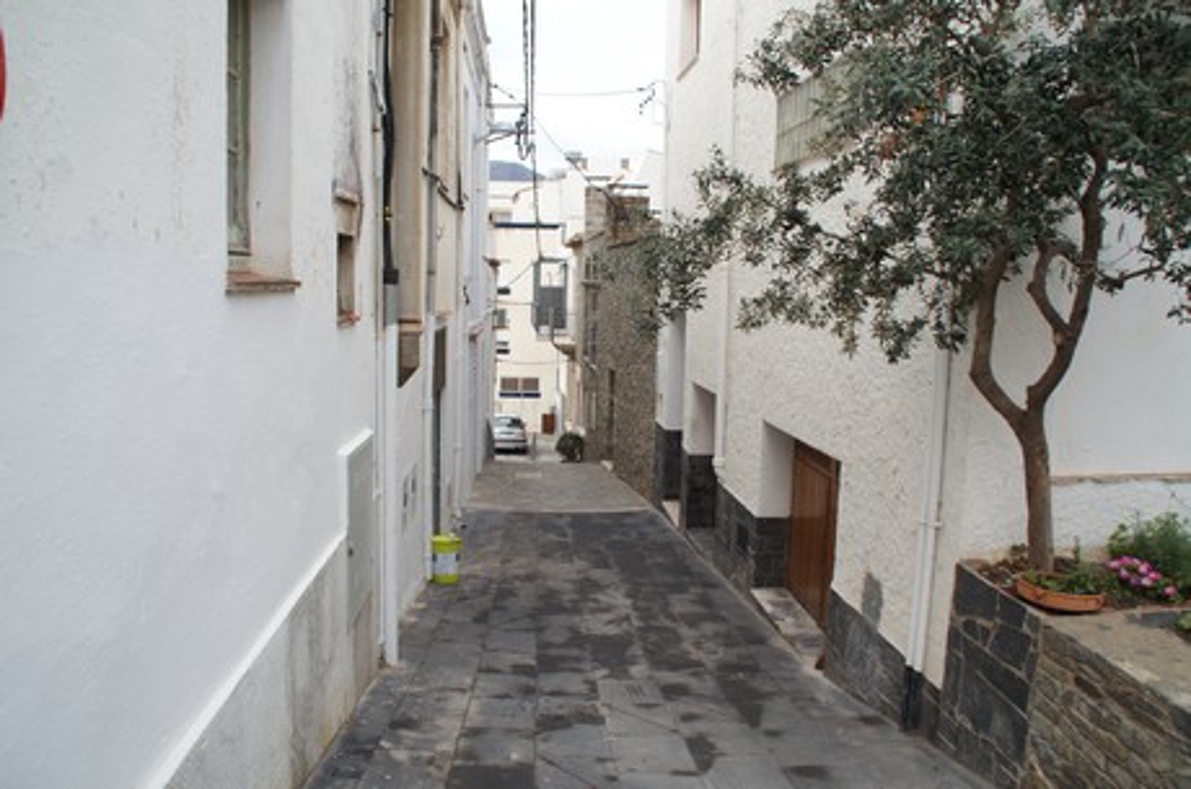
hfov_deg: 67.5
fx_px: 892
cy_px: 394
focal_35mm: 27
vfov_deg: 47.8
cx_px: 596
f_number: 6.3
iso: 100
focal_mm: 18
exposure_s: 1/125
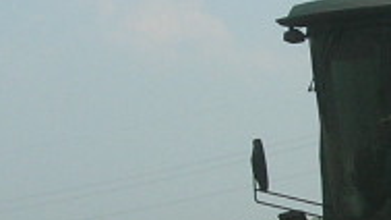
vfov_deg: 5.4
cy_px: 197
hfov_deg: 9.4
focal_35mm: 224
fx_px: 2321
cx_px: 542
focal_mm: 7.8
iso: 64
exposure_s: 1/562
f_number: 4.8
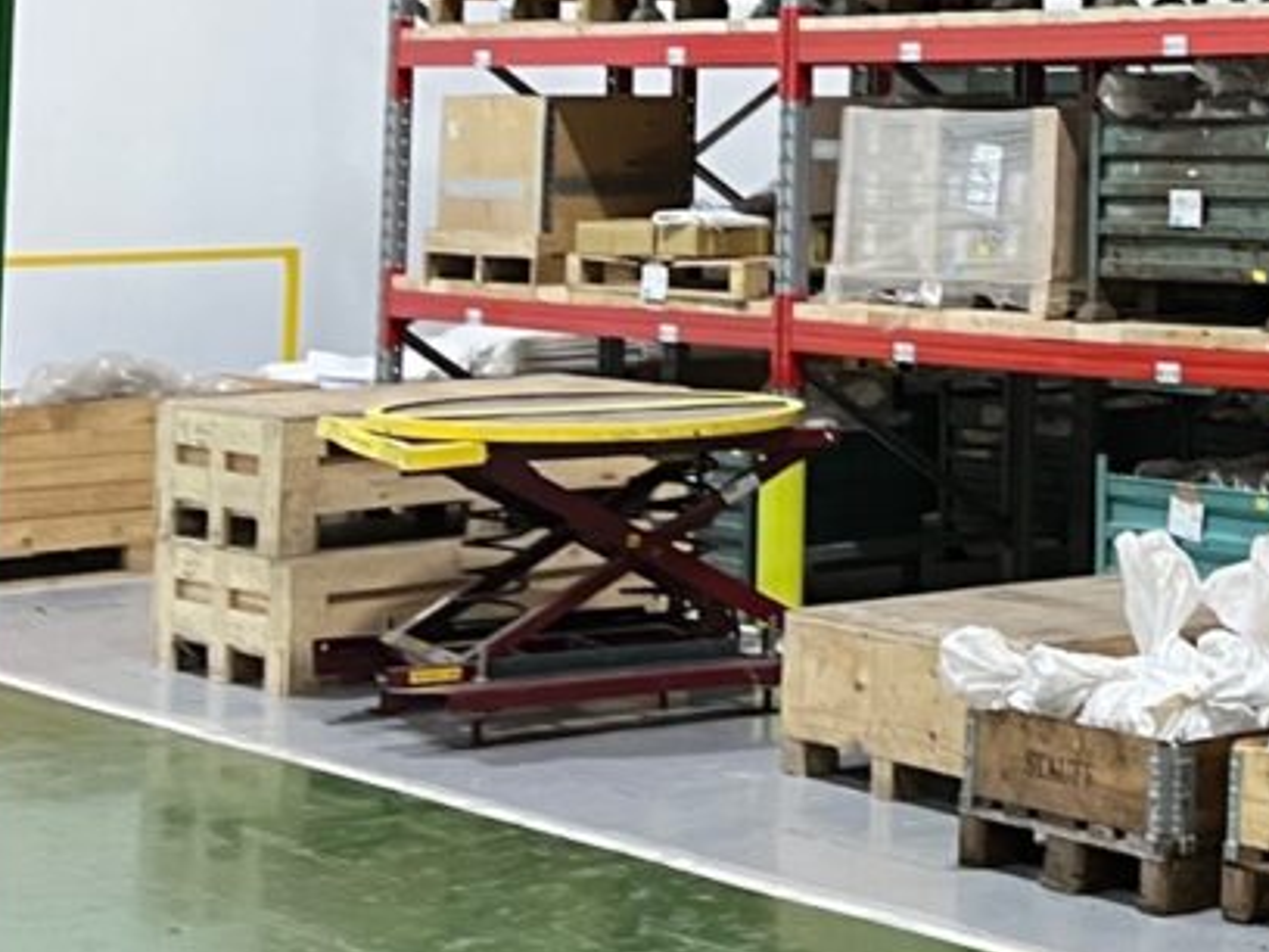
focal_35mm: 98
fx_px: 3593
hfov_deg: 17.4
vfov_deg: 14.6
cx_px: 2062
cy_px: -168
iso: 200
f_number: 1.6
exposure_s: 1/50
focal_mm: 5.1
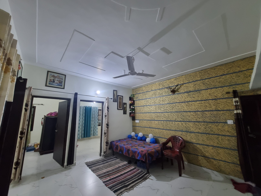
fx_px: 98
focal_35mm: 13
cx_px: 130
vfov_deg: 89.9
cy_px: 98
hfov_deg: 106.2
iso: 400
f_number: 2.2
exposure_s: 1/33
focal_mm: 1.74
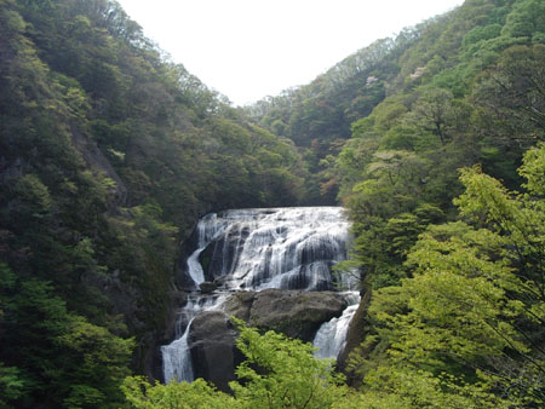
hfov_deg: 49.0
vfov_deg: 37.8
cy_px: 204
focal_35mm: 38
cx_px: 272
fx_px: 599
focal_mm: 5.8
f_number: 4.8
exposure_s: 1/250
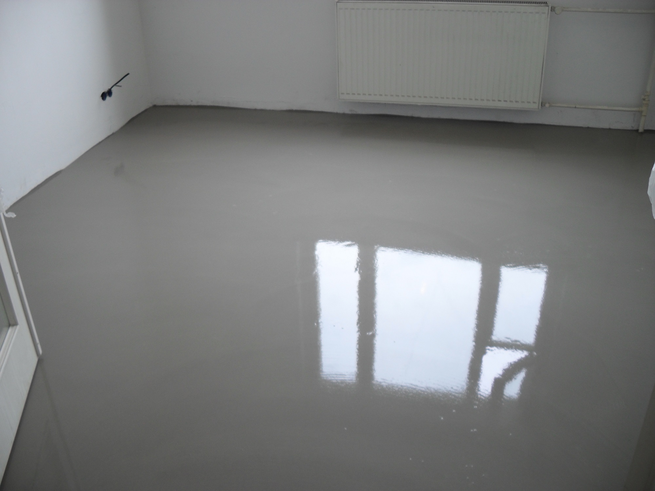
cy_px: 246
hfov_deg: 52.6
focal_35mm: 35
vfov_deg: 40.7
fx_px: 662
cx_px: 328
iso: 100
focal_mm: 6.2
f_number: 2.8
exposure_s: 1/60
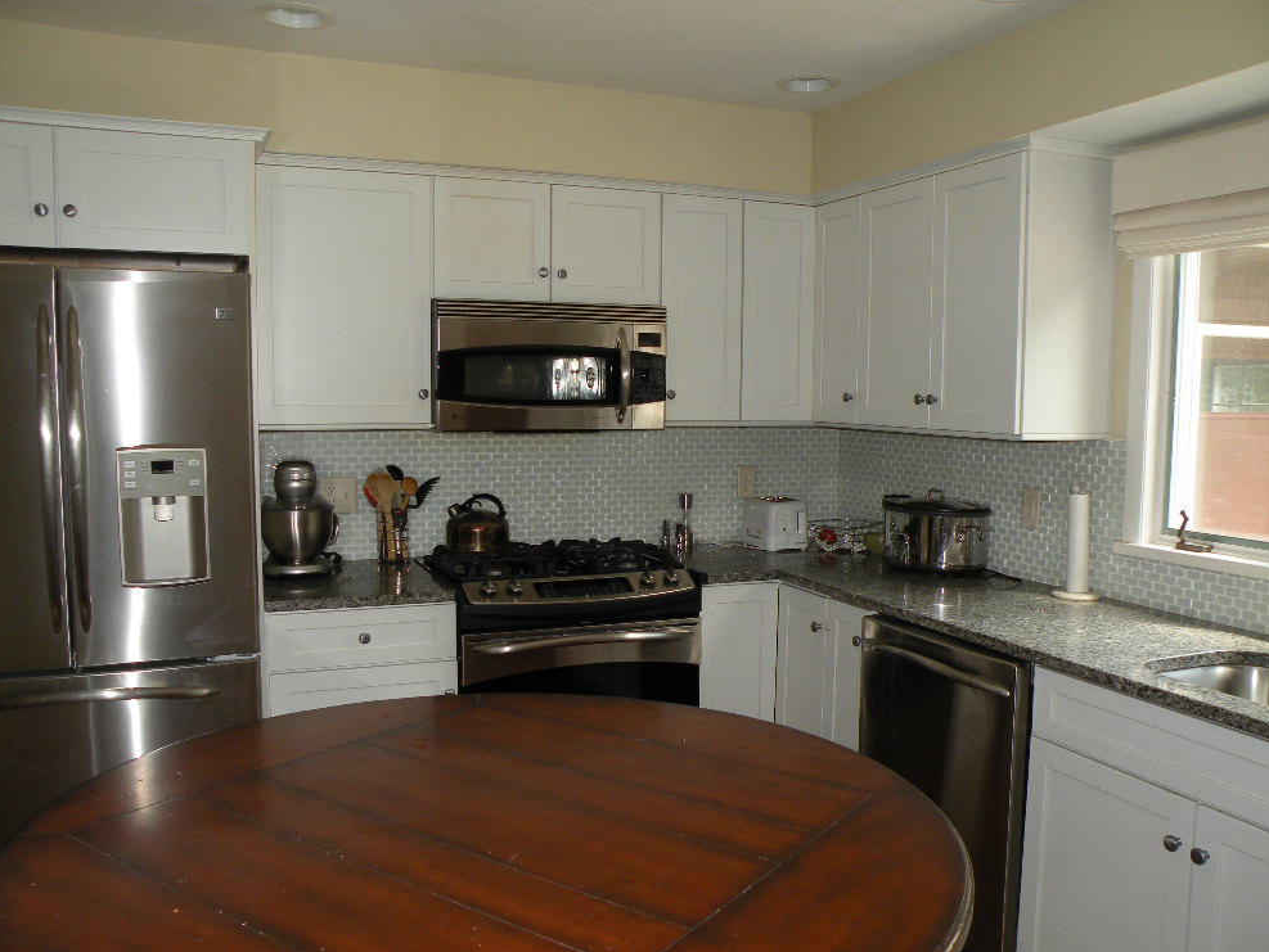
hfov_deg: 63.4
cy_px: 482
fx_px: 1027
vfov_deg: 49.8
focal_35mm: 28
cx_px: 615
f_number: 2.8
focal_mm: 4.7
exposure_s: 1/51.8
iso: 64
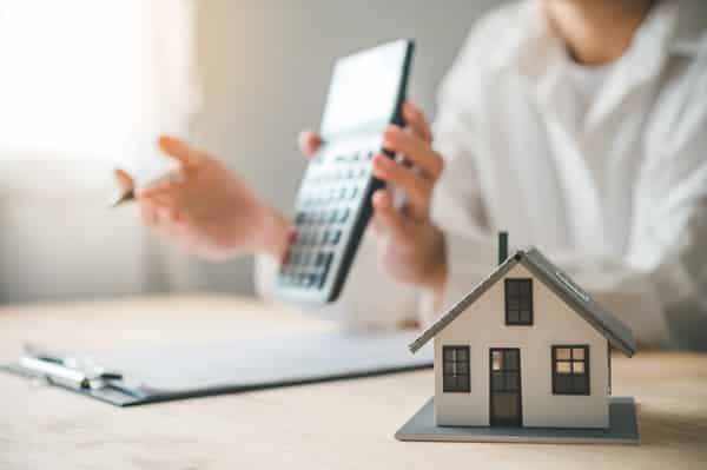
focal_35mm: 60
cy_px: 235
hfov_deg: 33.4
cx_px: 354
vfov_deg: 22.6
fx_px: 1177
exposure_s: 1/90
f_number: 4
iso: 400
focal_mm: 60
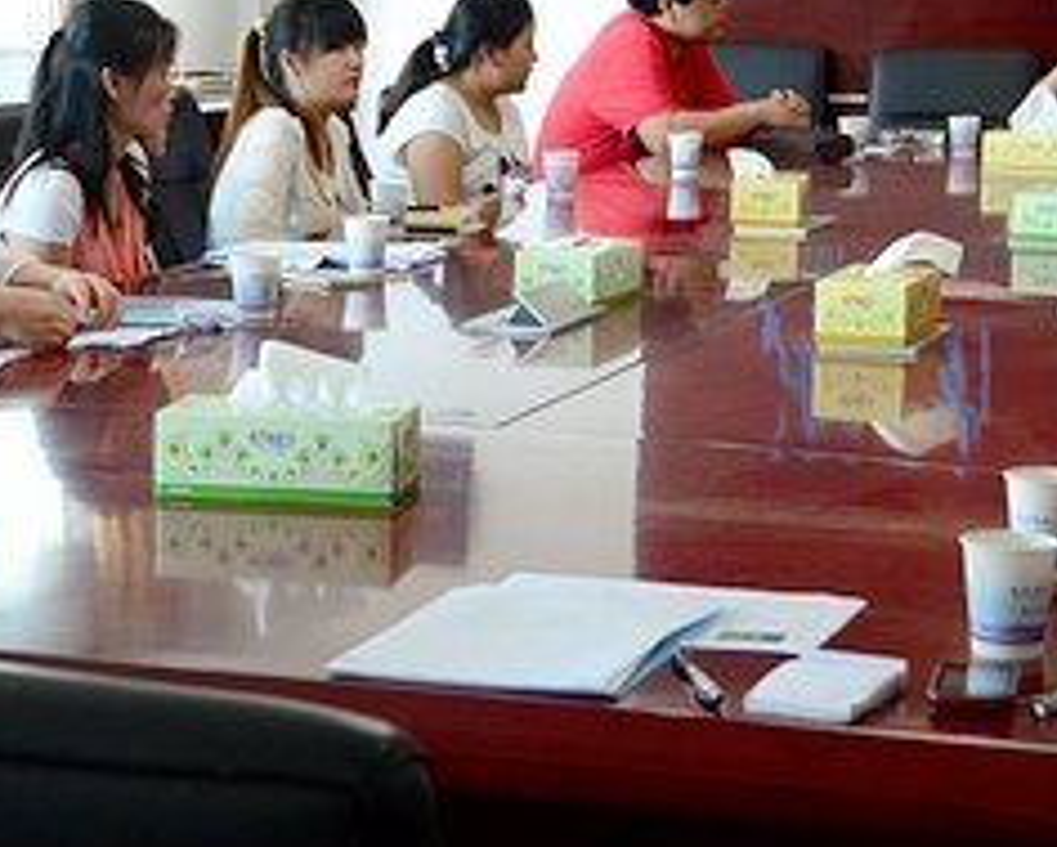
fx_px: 3130
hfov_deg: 19.2
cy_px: 258
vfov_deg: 15.4
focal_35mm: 100
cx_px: 542
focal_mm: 28
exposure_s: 1/40
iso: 800
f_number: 5.6
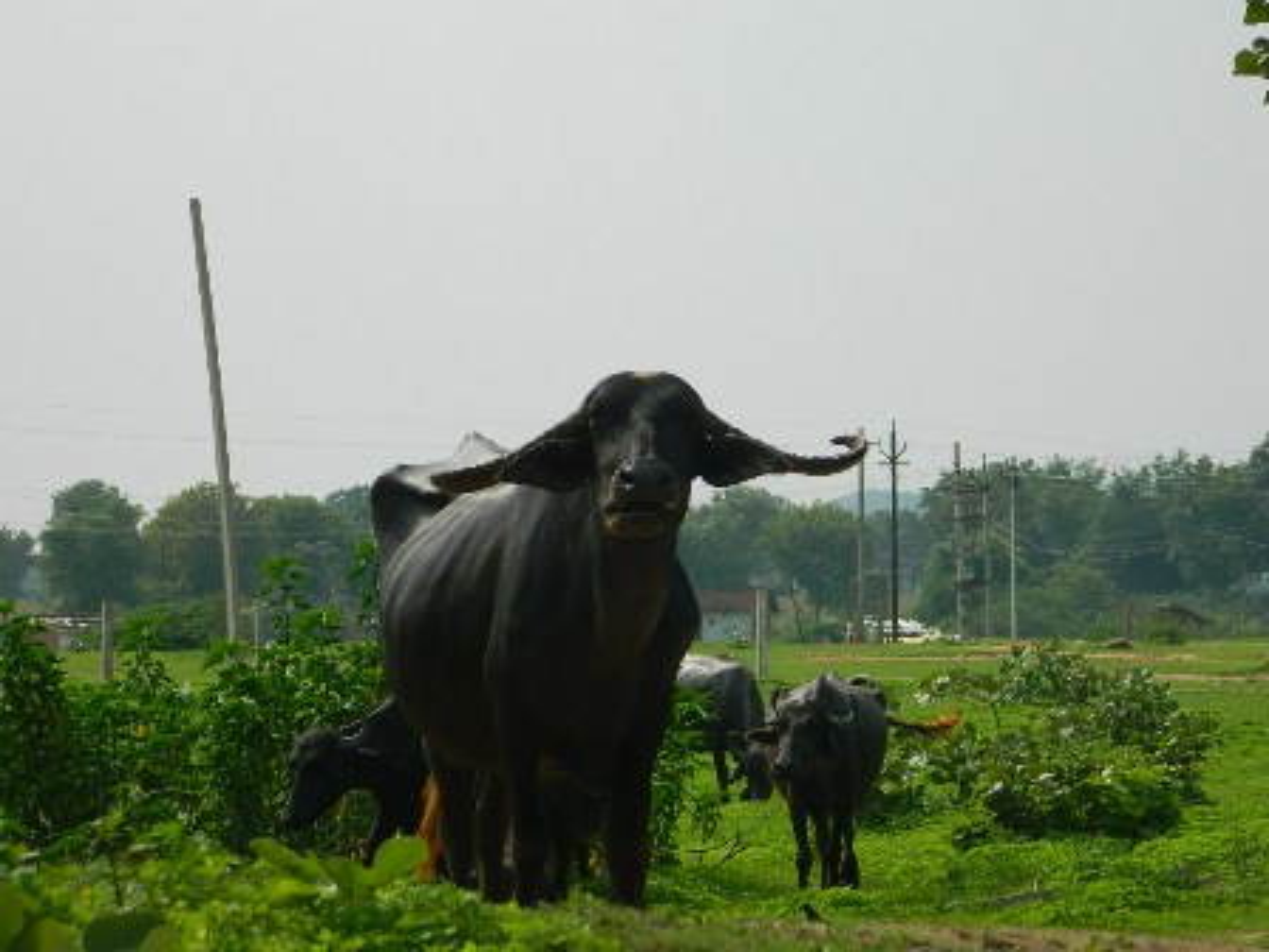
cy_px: 476
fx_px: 10191
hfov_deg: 7.1
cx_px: 634
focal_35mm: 278
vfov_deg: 5.3
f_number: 5.6
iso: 100
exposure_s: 1/500
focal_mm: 50
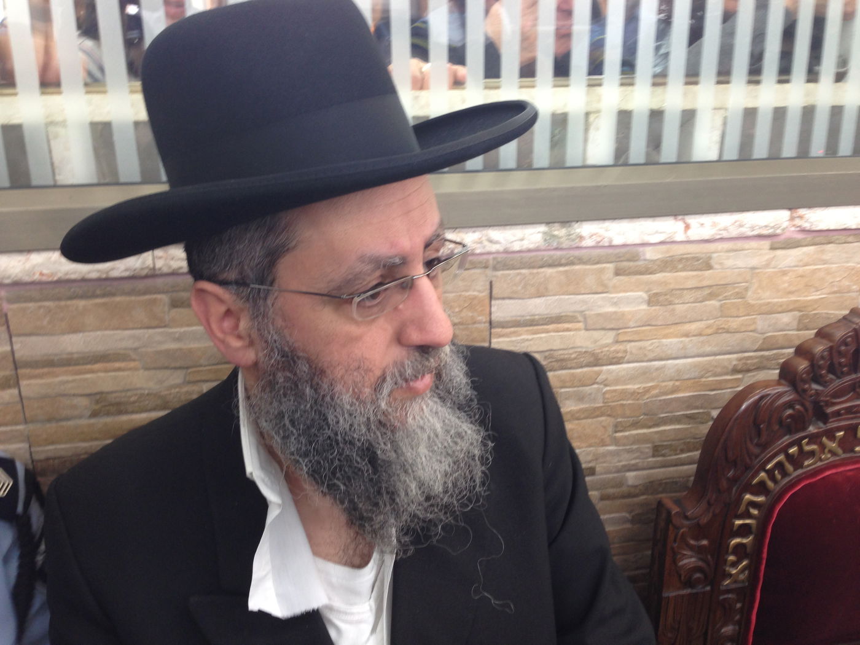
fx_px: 820
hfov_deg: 55.4
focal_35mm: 33
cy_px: 322
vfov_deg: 42.9
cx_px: 430
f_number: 2.4
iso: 50
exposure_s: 1/20
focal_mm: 4.13
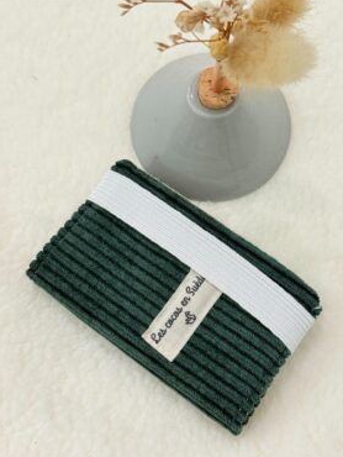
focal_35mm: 56
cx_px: 199
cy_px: 203
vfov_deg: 34.3
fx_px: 739
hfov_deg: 26.1
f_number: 1.78
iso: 125
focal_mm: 6.76
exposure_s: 1/60
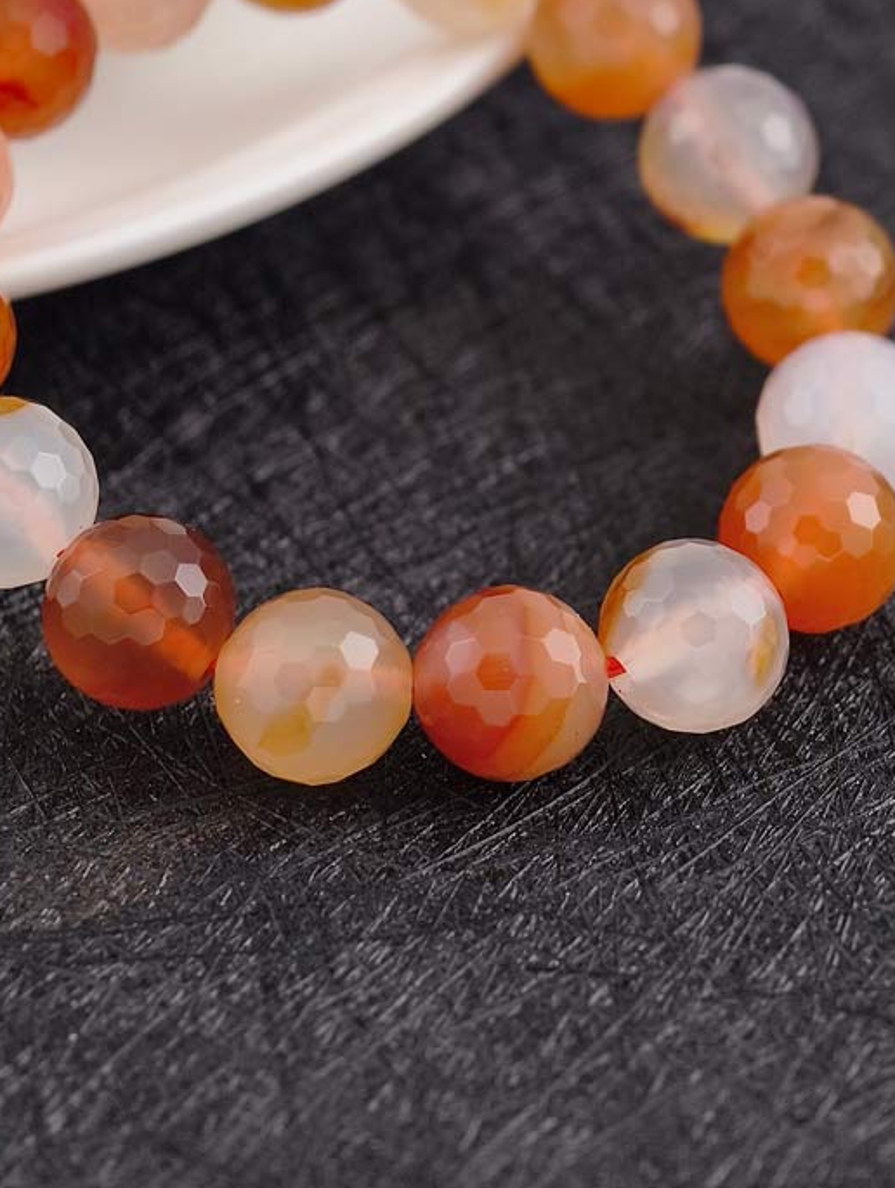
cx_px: 458
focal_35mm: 143
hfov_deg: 10.4
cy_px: 244
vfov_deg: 13.7
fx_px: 4916
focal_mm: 22.48
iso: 125
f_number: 2.67
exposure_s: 1/160
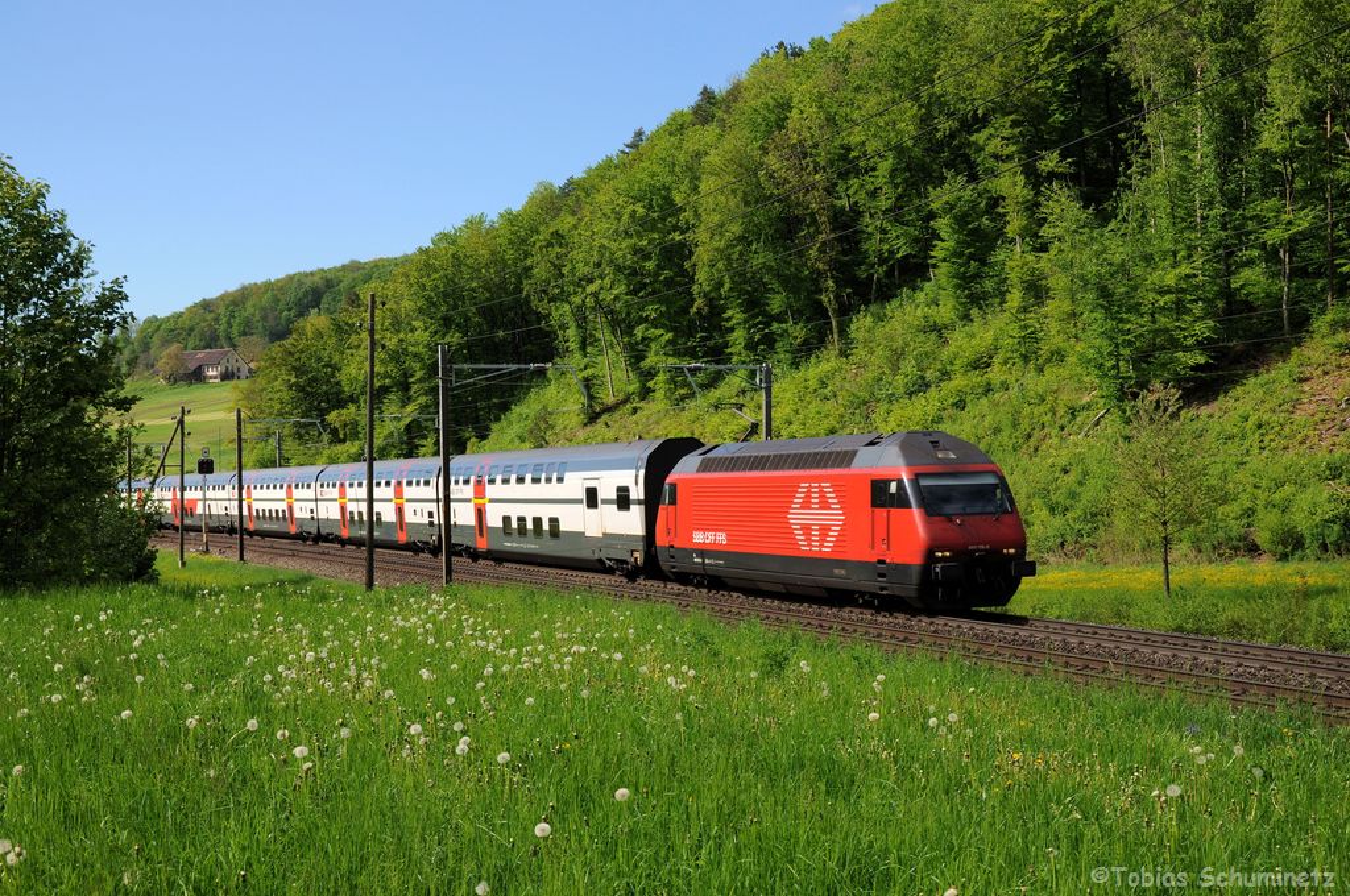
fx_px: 1798
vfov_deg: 28.0
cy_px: 448
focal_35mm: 48
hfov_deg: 41.2
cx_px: 675
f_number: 8
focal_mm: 32
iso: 250
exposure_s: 1/640
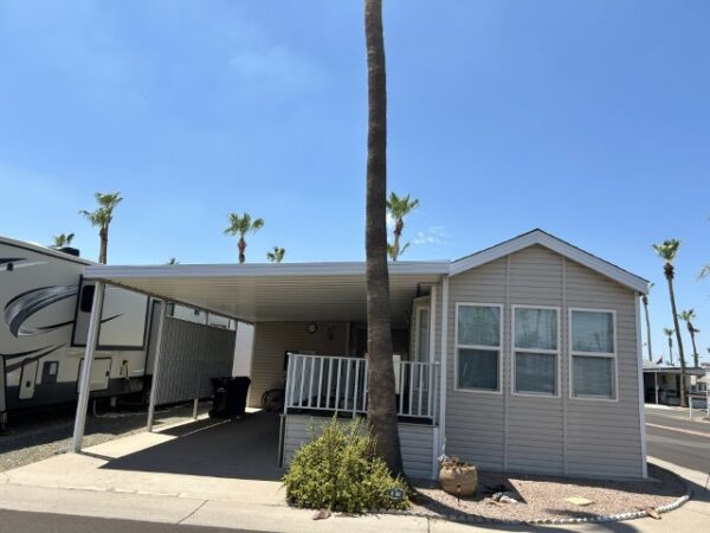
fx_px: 533
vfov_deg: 53.1
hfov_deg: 67.3
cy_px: 266
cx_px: 355
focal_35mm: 26
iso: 50
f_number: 1.5
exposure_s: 1/4115
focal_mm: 5.7
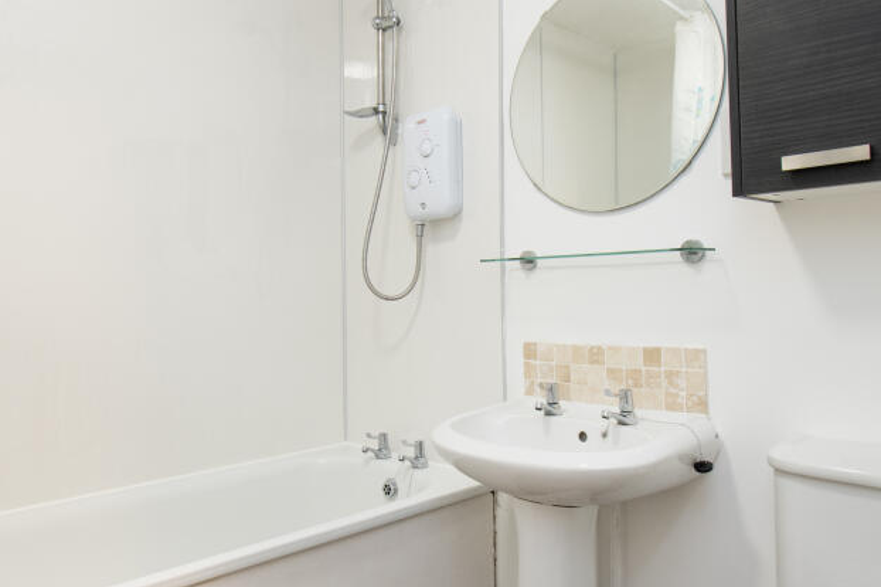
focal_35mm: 28
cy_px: 301
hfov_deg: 65.2
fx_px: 685
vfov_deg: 46.4
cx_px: 384
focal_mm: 11.5
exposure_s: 1/8
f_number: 9
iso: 320
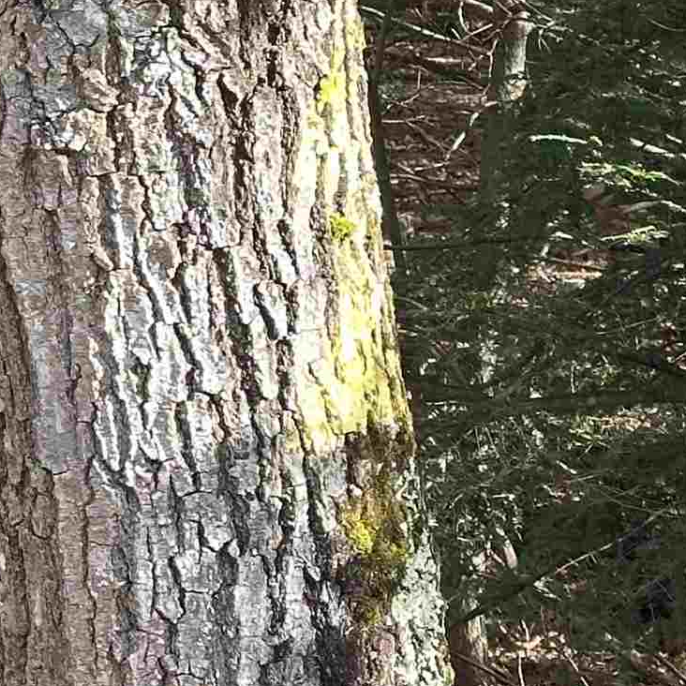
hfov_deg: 9.3
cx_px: -599
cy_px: 39
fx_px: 3991
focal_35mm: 178
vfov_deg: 9.8
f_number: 1.78
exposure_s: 1/221
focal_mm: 6.86
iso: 64
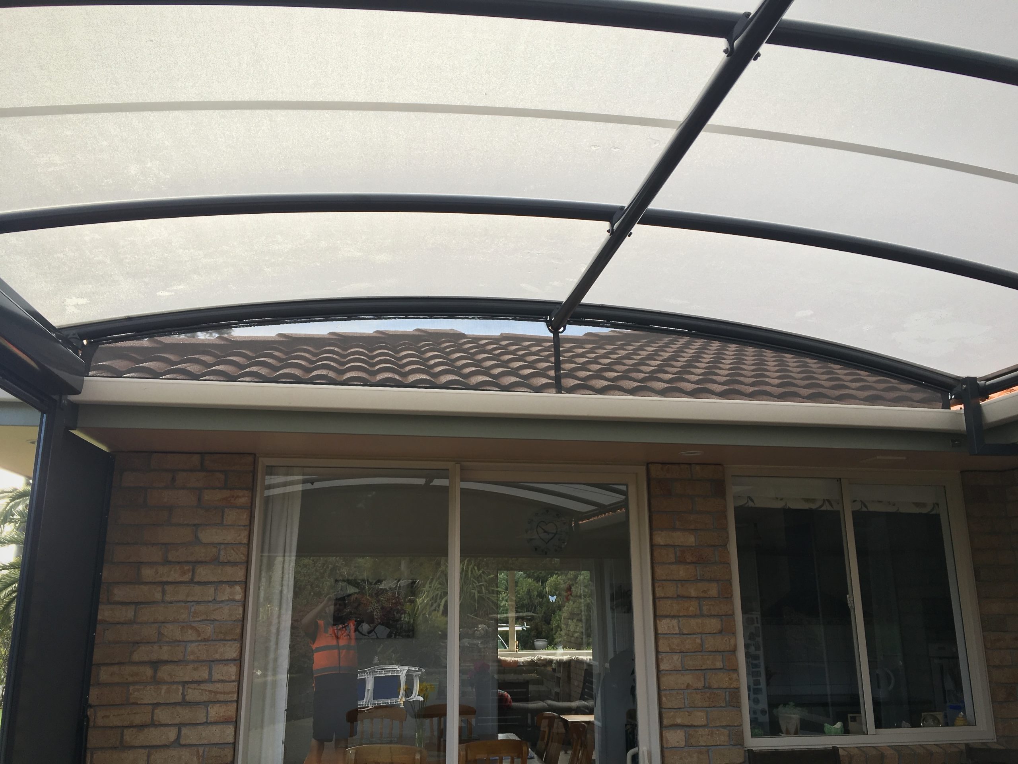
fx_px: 853
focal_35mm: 29
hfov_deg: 61.7
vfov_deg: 48.2
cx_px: 509
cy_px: 382
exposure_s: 1/175
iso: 25
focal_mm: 4.15
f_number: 2.2
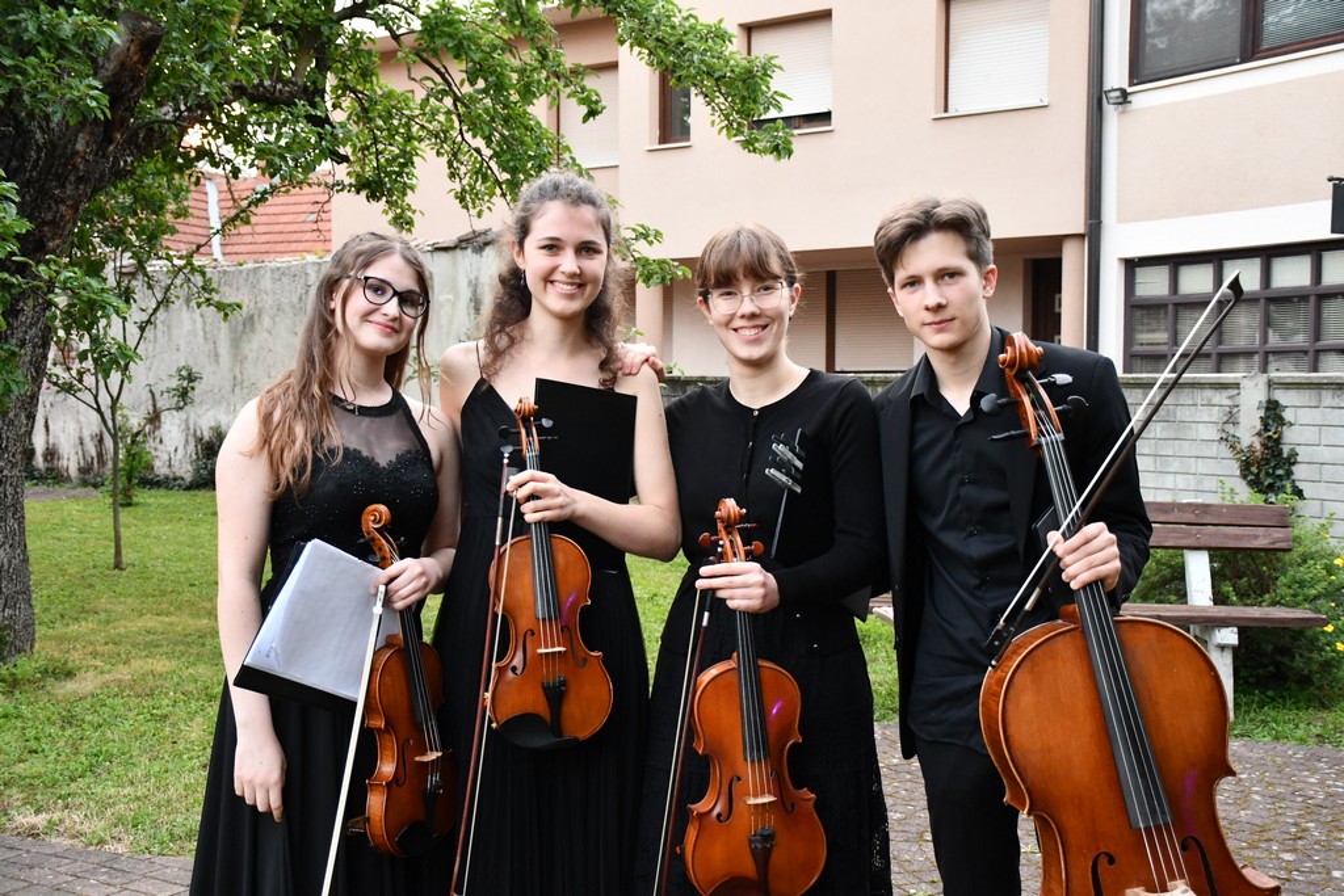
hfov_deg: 48.5
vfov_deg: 33.4
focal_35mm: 40
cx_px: 672
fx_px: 1493
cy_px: 448
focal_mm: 27
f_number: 4
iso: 1800
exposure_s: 1/125
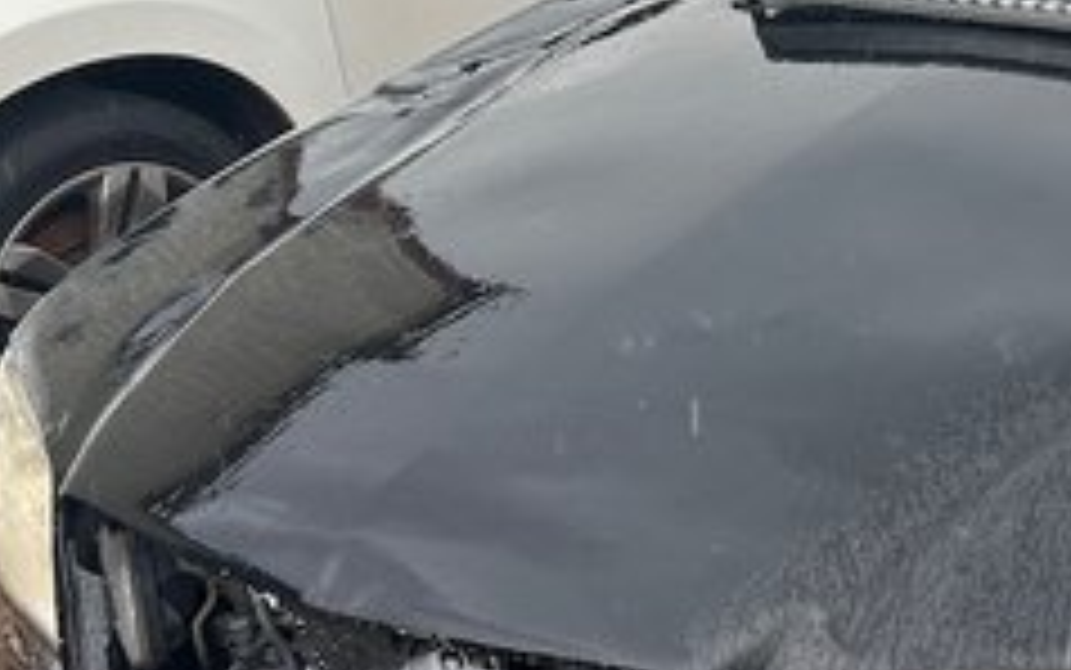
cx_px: 1123
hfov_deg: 26.4
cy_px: 295
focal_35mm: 73
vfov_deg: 17.9
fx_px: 2132
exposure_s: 1/320
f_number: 1.5
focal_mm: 5.7
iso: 50
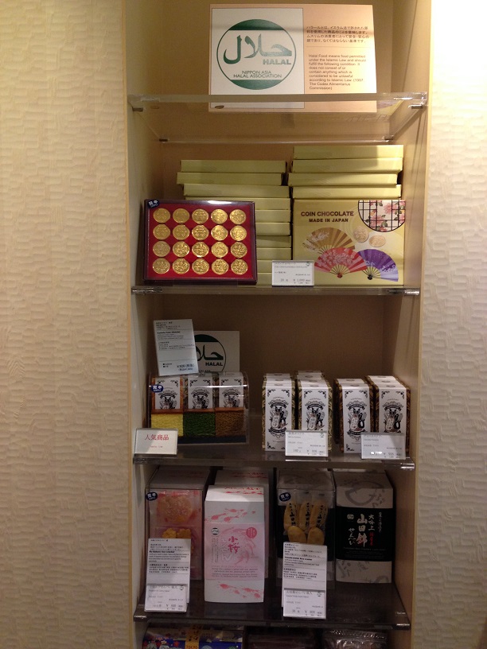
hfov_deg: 42.9
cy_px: 324
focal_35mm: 33
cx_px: 244
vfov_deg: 55.4
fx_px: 619
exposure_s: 1/20
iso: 125
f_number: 2.4
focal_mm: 4.12
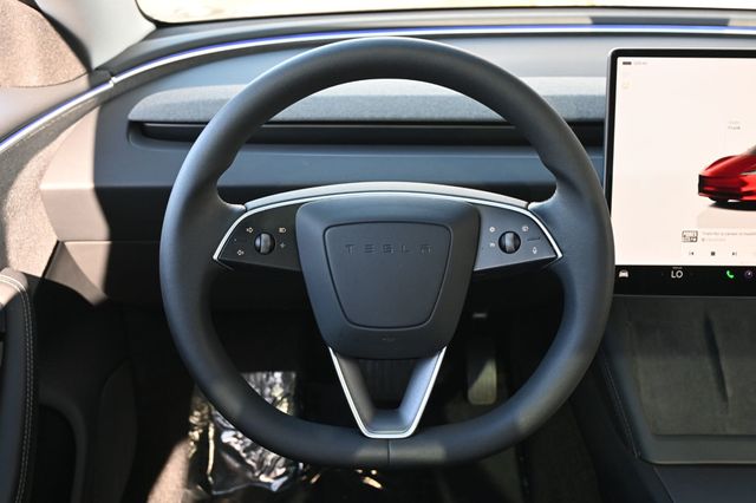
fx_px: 944
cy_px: 252
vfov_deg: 29.8
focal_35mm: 45
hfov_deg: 43.6
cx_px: 378
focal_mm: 30
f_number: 4.8
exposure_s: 1/125
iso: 800
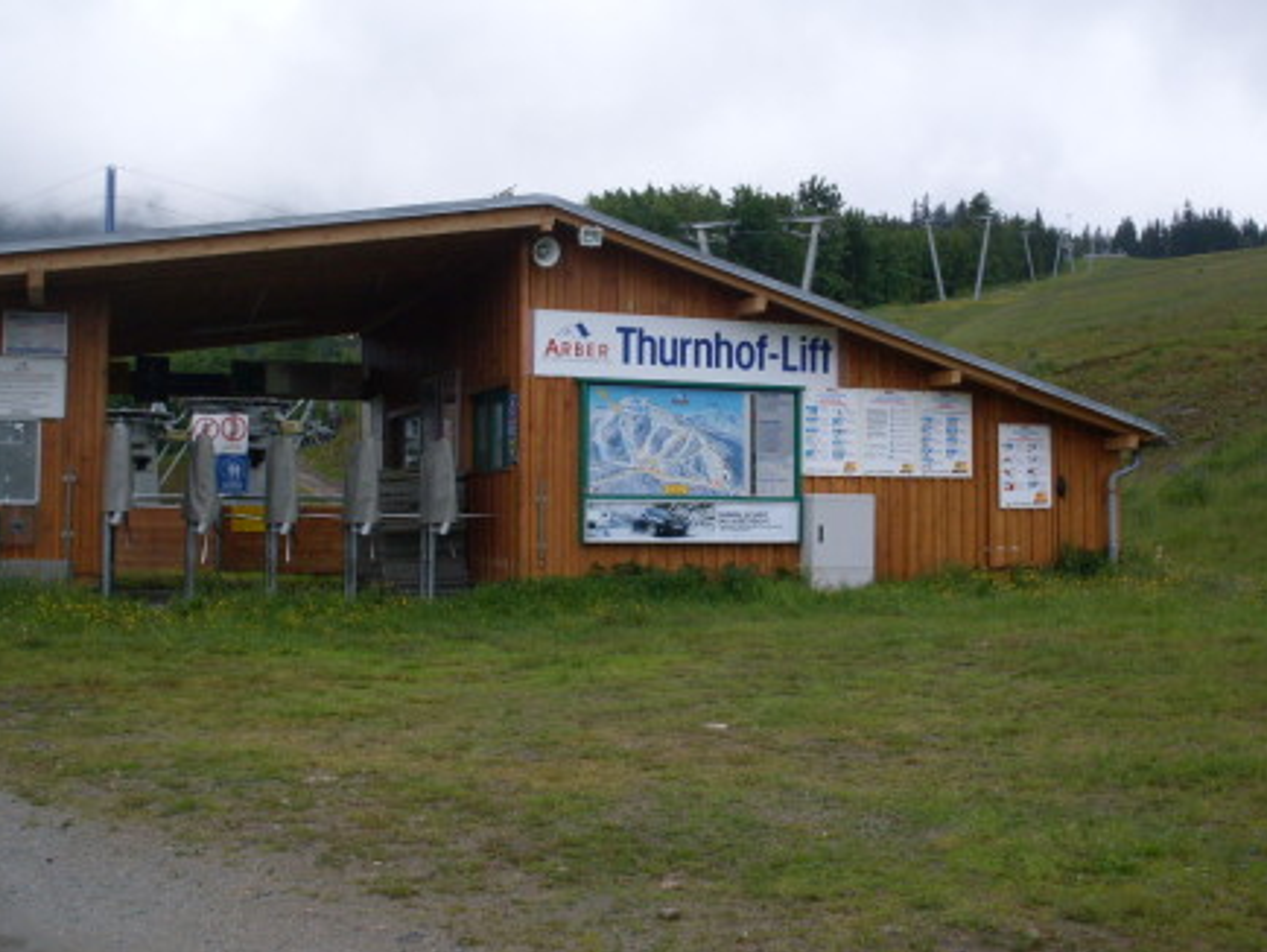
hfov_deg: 44.8
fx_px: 1538
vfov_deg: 34.4
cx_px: 642
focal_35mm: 42
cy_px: 429
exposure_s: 1/250
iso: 80
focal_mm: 6.3
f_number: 8.4
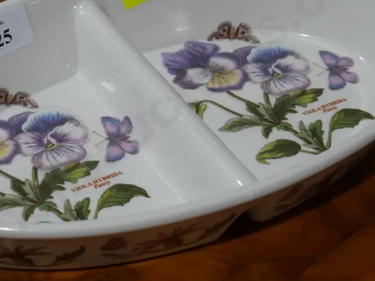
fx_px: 1236
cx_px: 142
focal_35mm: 114
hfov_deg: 17.2
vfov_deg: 13.0
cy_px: 127
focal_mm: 32
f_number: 5.4
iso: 200
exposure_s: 1/80
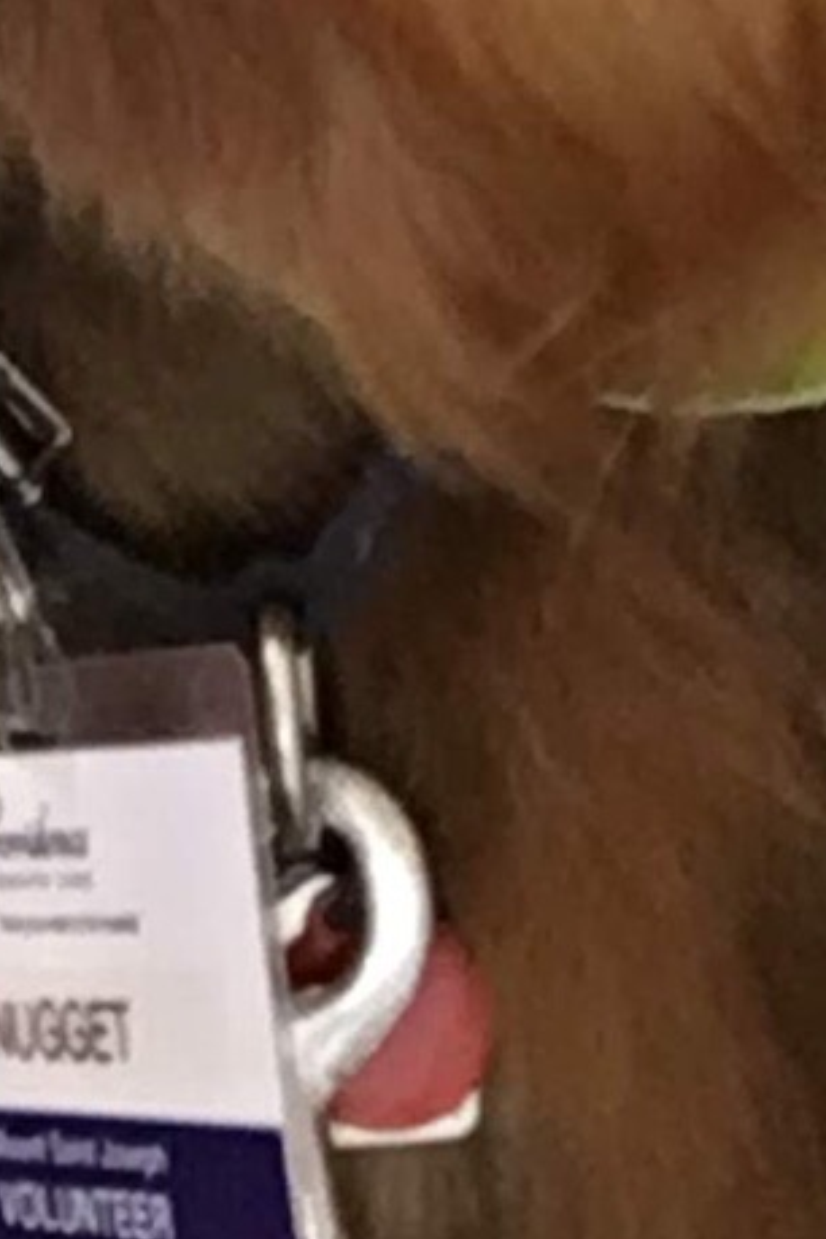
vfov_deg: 13.6
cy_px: -480
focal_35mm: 144
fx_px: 4956
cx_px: -729
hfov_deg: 9.1
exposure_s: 1/17
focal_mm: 2.65
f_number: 2.2
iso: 250
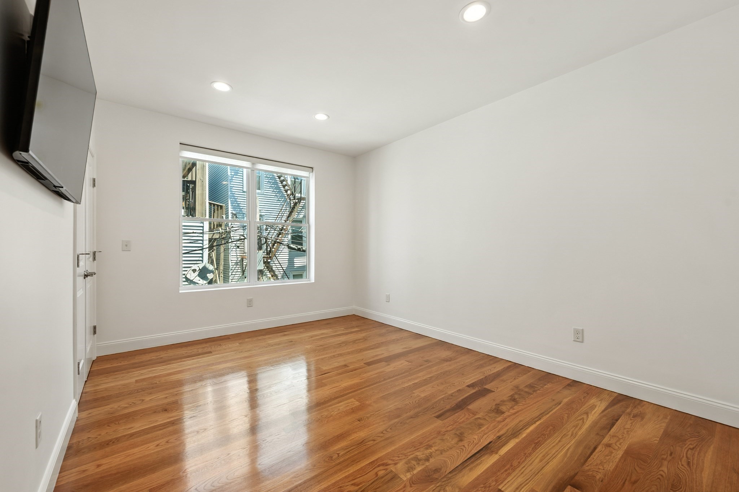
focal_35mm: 14
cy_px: 246
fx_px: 287
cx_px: 370
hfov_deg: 104.3
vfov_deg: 81.1
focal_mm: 14
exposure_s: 1/25
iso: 100
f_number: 8
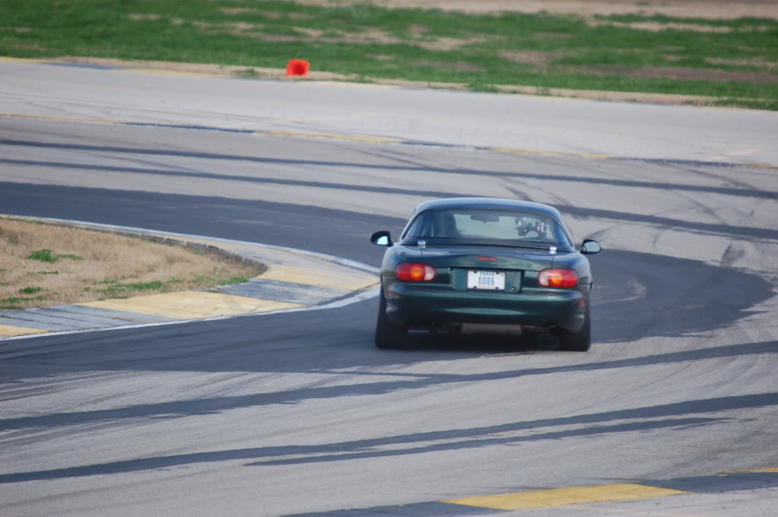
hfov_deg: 2.8
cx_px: 389
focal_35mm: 750
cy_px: 258
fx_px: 16192
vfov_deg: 1.8
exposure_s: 1/640
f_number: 6.3
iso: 400
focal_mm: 500
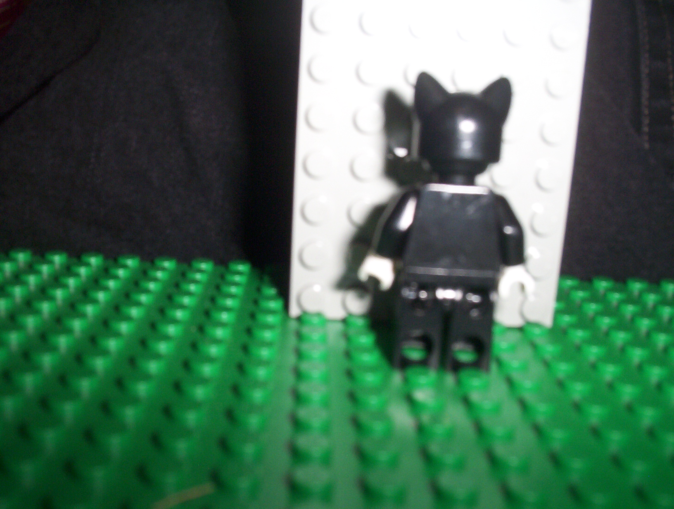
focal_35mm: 39
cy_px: 254
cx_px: 337
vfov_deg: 37.0
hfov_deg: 47.8
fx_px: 761
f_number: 4.5
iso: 140
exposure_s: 1/30
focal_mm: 6
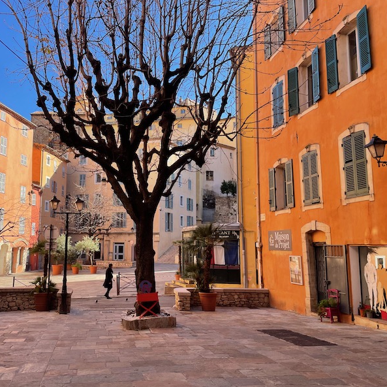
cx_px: 132
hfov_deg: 51.7
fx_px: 392
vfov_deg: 52.5
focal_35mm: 31
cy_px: 193
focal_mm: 4.2
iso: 32
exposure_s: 1/979
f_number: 1.6
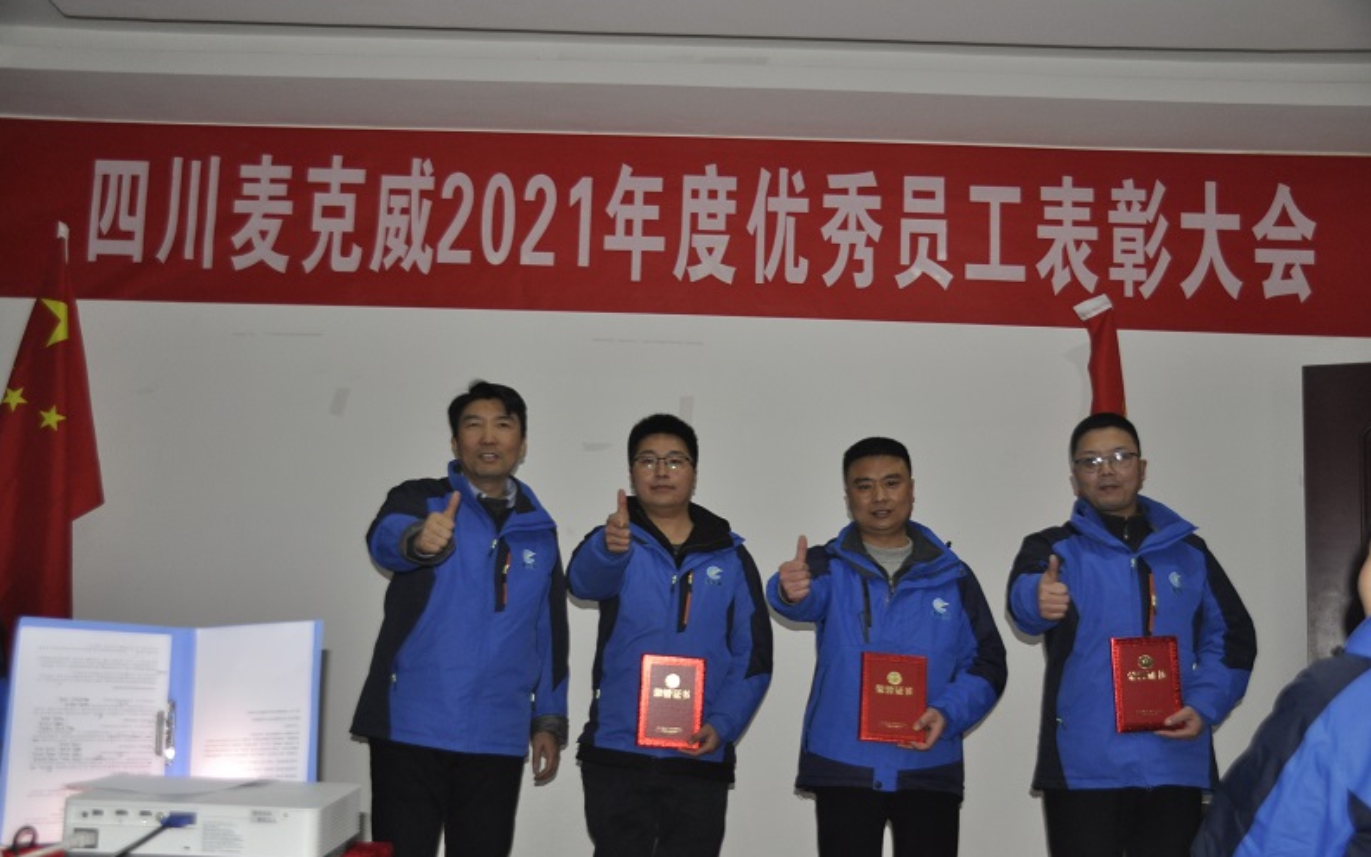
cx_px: 686
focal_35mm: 39
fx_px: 1439
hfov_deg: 50.9
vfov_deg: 33.2
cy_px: 436
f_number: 4
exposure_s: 1/60
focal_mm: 25
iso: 800
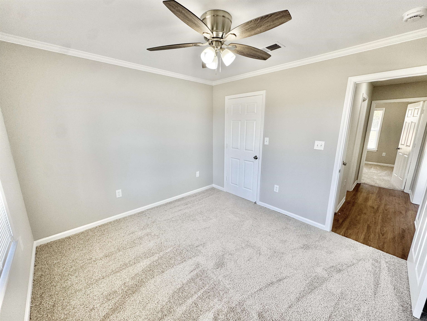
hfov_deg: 102.1
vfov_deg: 85.7
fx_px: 173
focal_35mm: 14
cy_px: 160
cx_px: 214
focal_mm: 2.22
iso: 80
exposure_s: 1/120
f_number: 2.2
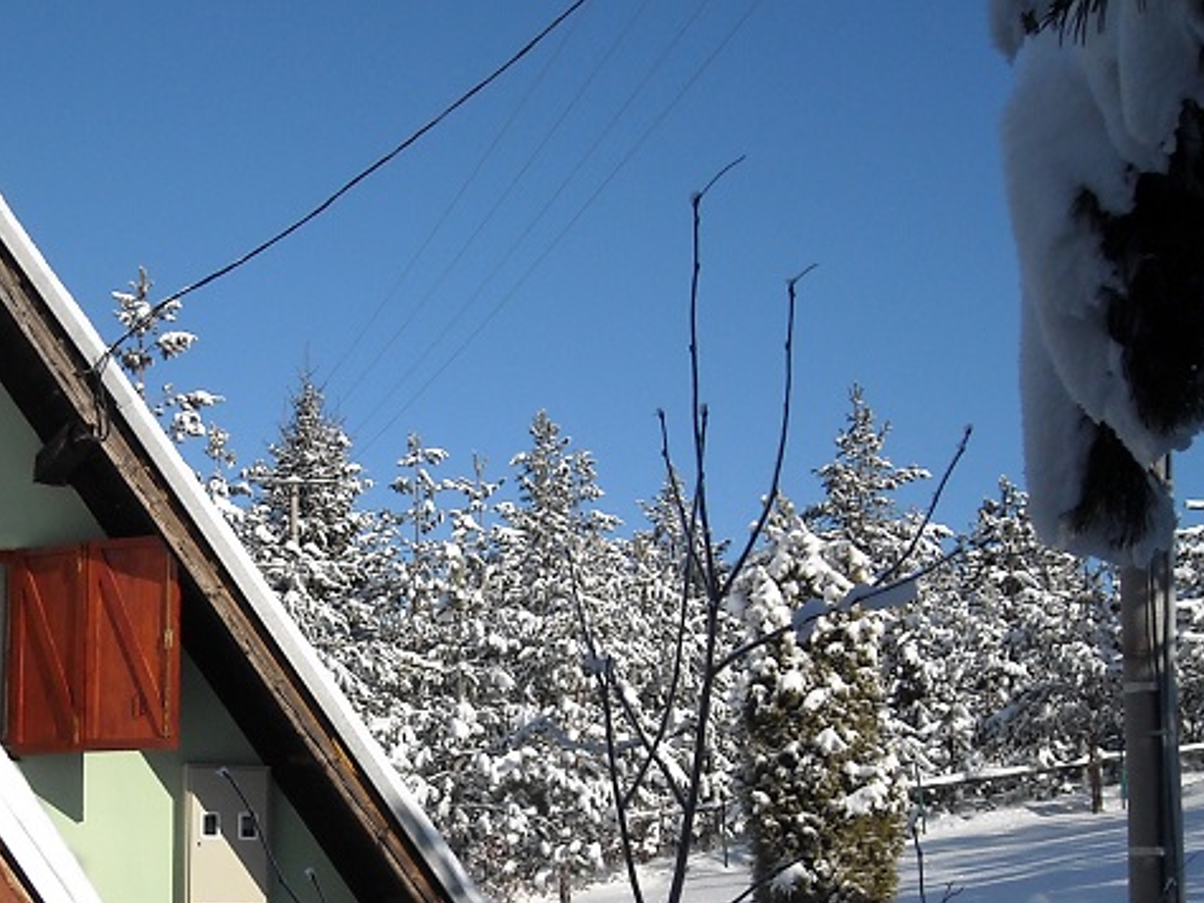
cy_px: 672
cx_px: 319
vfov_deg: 21.4
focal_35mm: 68
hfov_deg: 28.2
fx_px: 2365
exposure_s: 1/544
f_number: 5.6
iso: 64
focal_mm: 5.7
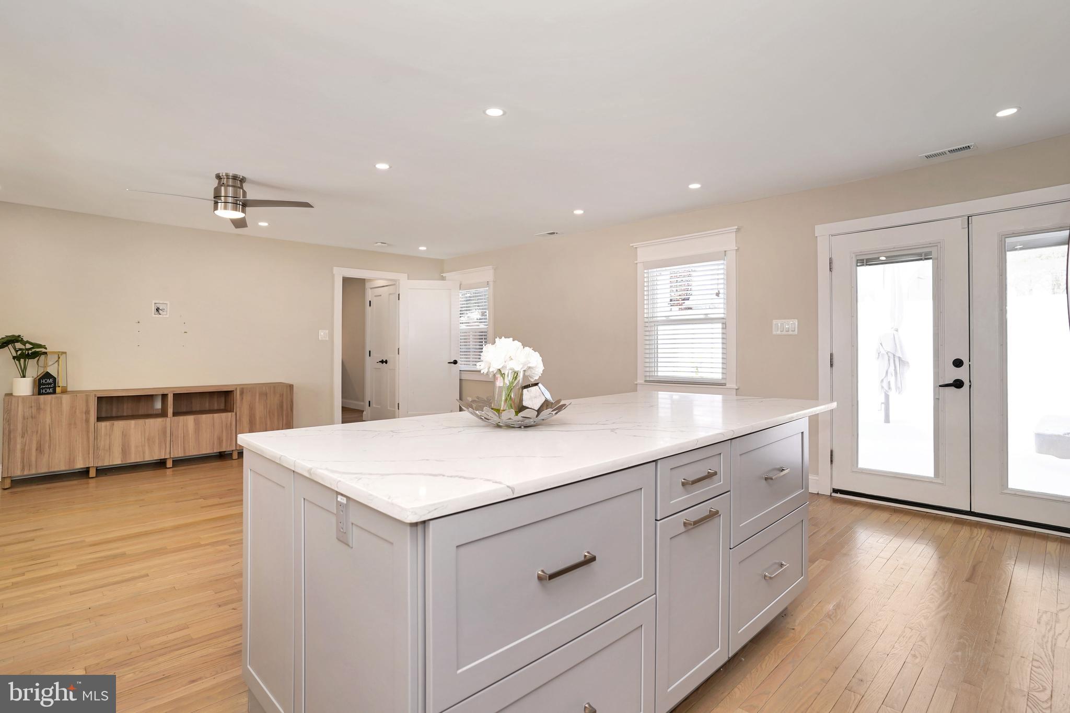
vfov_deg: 70.4
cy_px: 356
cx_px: 535
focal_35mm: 17
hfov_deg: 93.3
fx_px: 505
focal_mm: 17
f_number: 4.5
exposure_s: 1/80
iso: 100
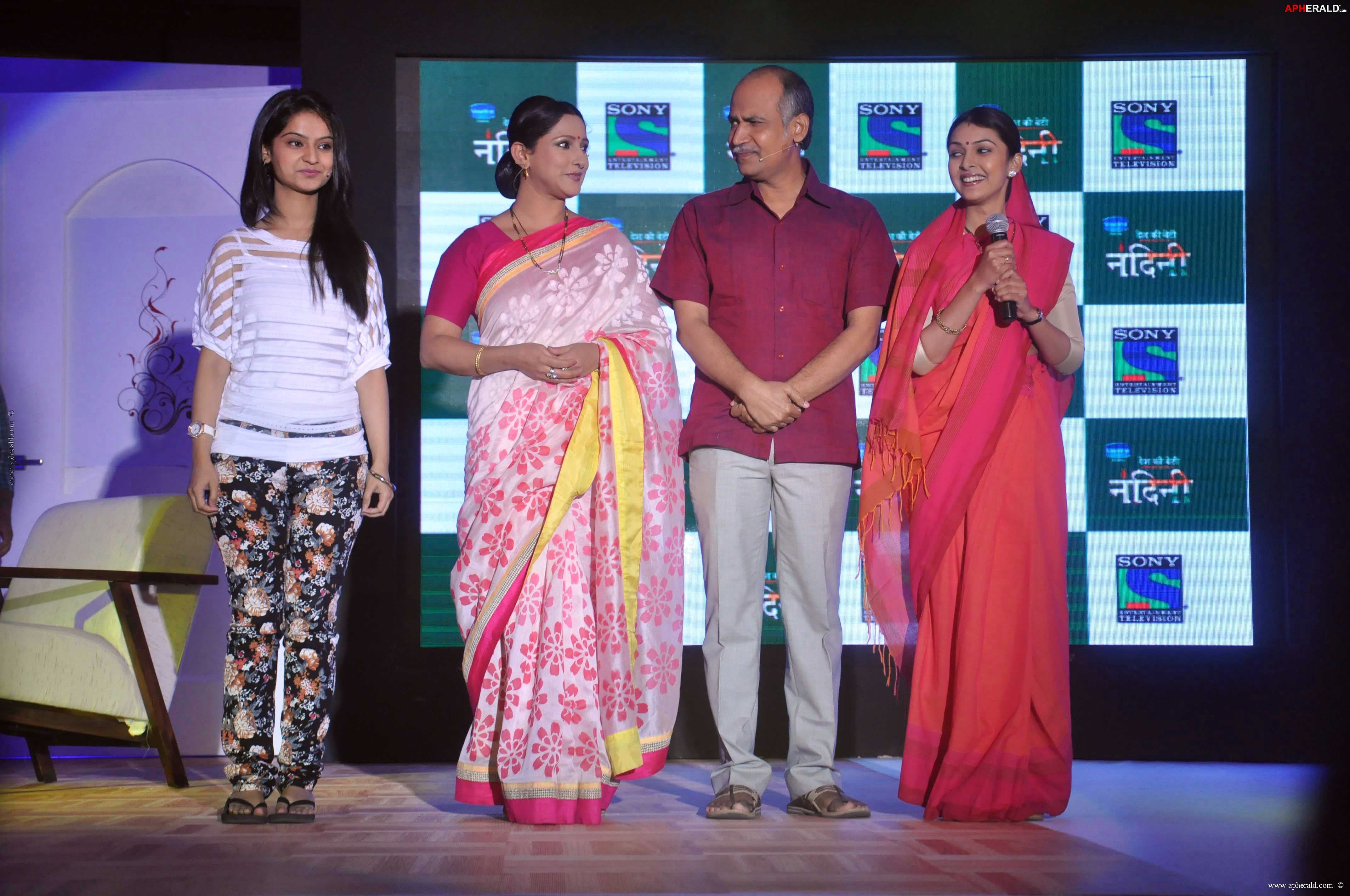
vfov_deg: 18.1
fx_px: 2809
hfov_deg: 27.0
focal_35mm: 75
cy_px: 448
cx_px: 675
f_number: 5.6
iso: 1000
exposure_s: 1/125
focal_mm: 50
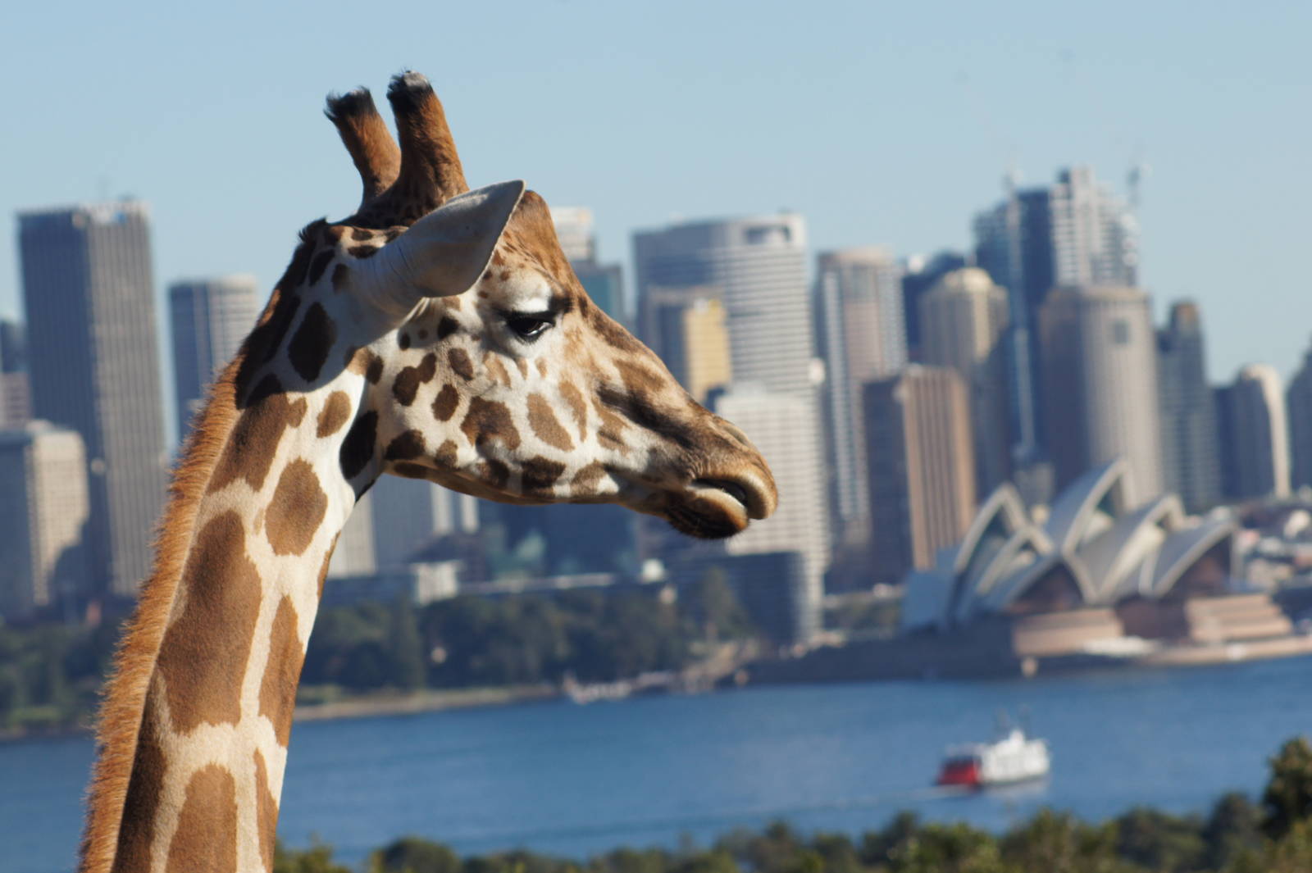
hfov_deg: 9.8
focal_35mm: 210
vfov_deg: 6.5
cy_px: 436
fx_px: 7649
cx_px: 656
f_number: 8
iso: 200
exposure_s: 1/500
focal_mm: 140
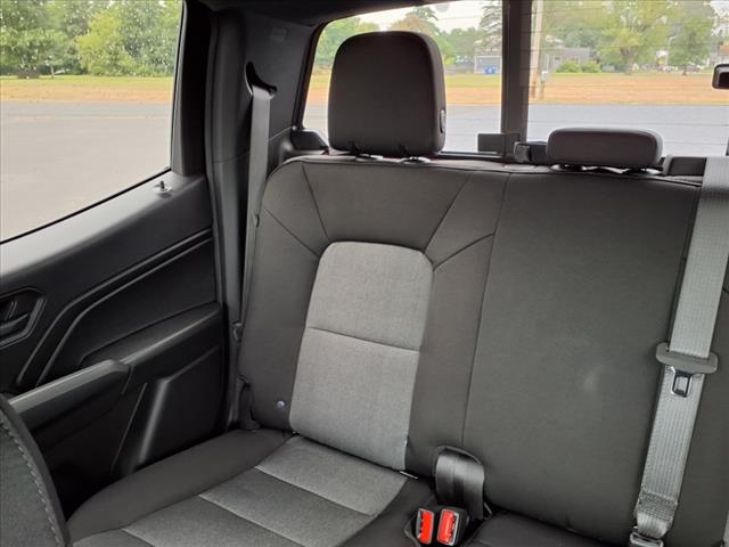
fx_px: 569
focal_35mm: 27
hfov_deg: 65.3
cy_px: 274
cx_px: 364
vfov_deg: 51.4
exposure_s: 1/24
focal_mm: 3.58
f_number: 1.9
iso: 200
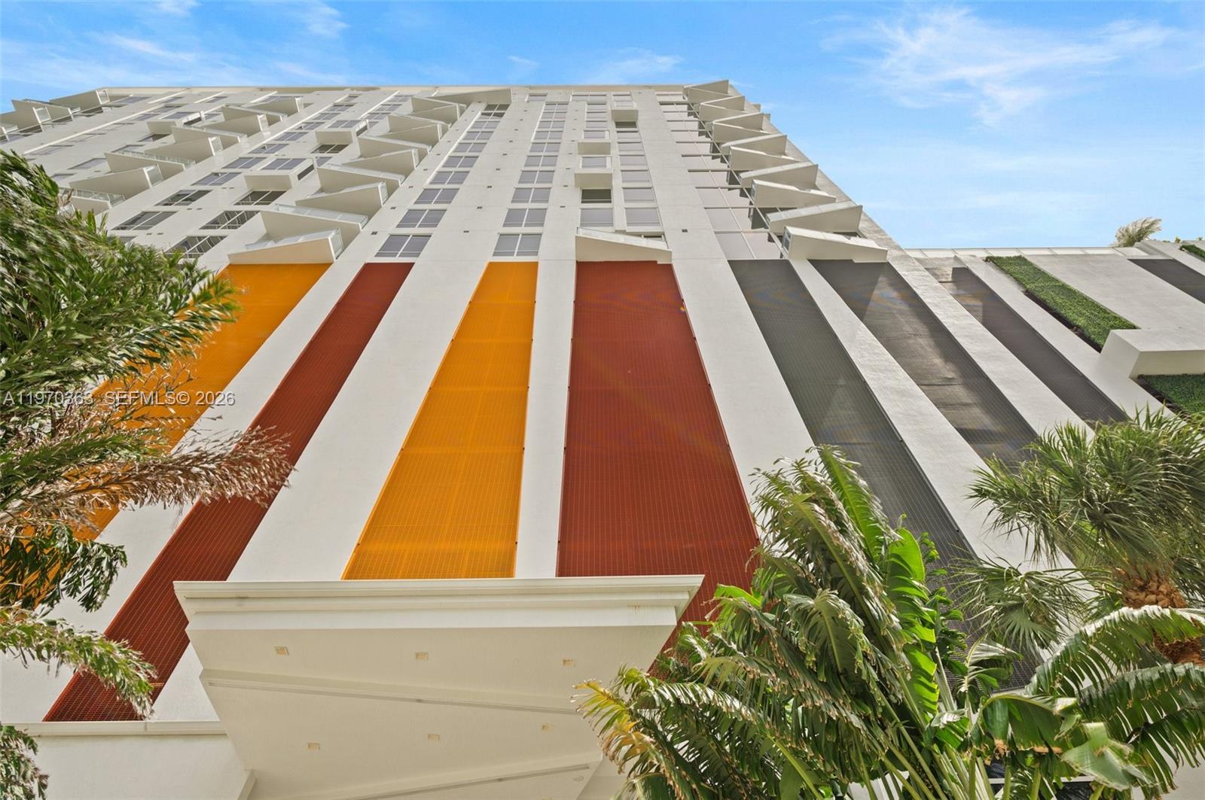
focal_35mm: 20
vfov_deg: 61.8
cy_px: 400
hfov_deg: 84.0
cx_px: 602
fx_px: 669
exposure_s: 1/250
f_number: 8
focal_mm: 20
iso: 200
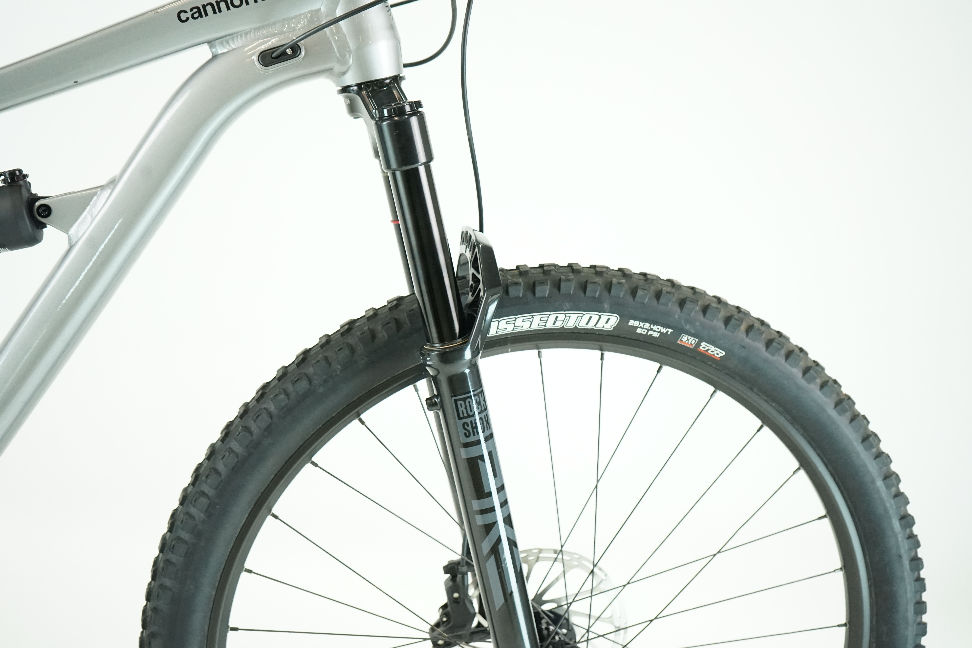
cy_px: 324
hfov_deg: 47.4
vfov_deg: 32.6
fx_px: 1107
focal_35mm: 41
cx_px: 486
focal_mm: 41
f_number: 5.6
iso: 3200
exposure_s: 1/200
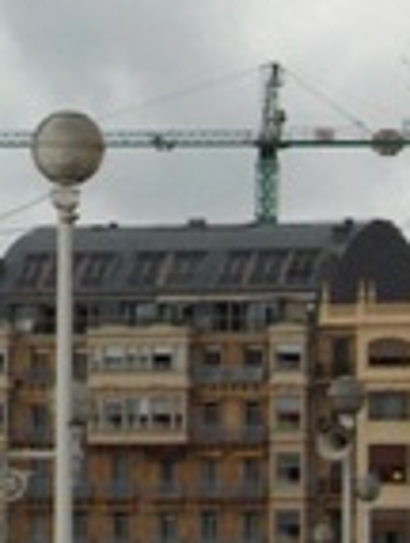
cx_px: -270
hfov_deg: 4.0
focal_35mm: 373
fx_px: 5864
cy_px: -304
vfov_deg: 5.2
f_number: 3.9
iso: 115
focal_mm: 17.5
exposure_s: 1/96.1
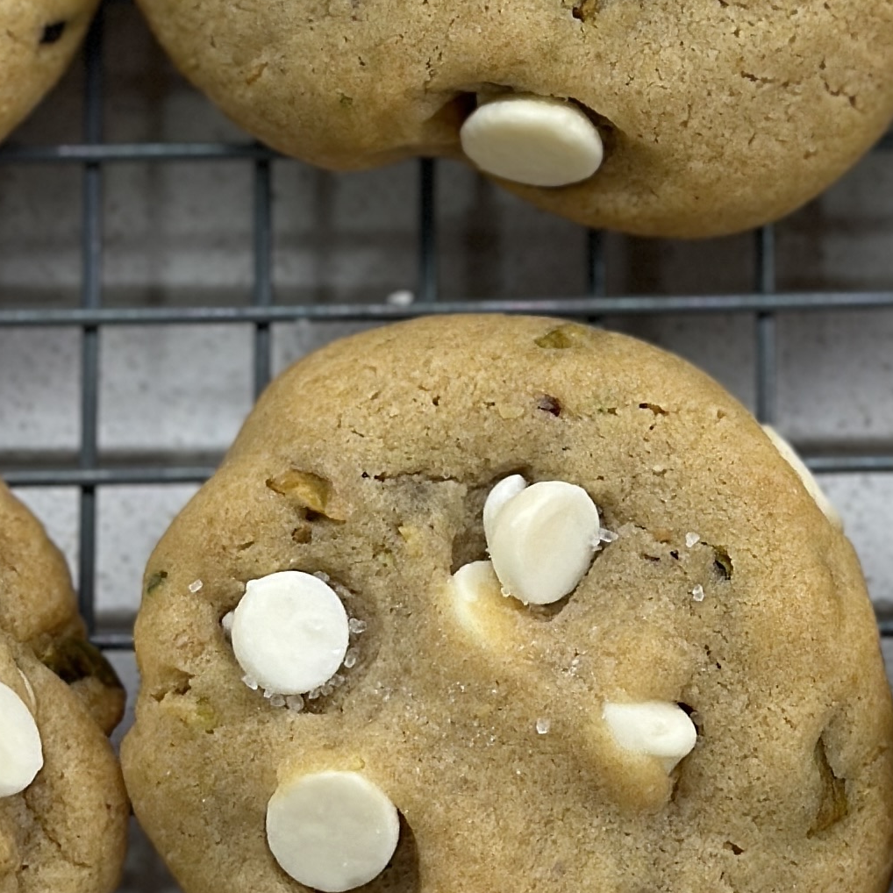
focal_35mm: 168
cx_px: 910
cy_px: 166
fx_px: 4903
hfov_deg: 10.3
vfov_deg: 10.4
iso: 64
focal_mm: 6.86
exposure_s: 1/138
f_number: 1.78
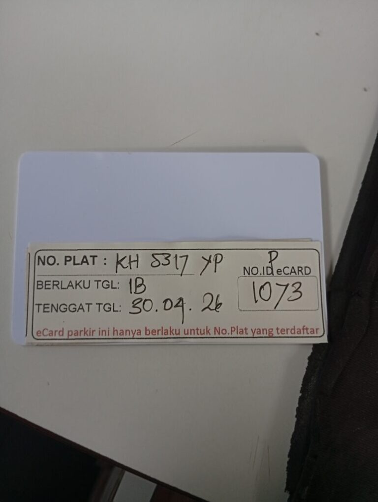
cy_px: 251
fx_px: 392
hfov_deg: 51.5
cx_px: 189
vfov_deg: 65.2
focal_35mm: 27
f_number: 1.8
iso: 209
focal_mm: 3.98
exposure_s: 1/50
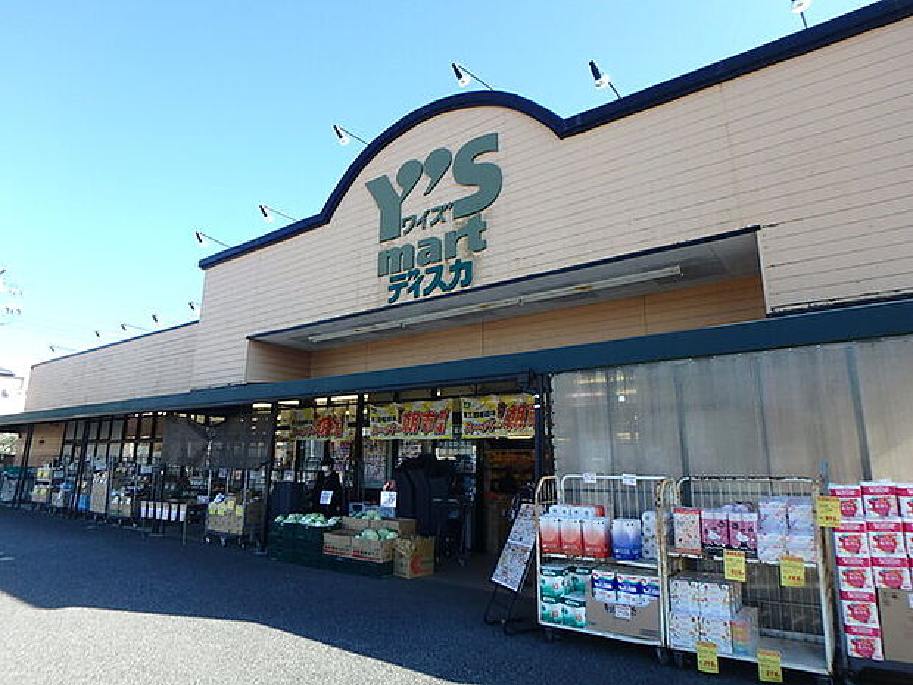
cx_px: 456
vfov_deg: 63.4
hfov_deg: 79.0
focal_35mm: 21
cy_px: 342
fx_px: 554
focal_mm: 3.7
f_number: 3.5
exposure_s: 1/320
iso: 125
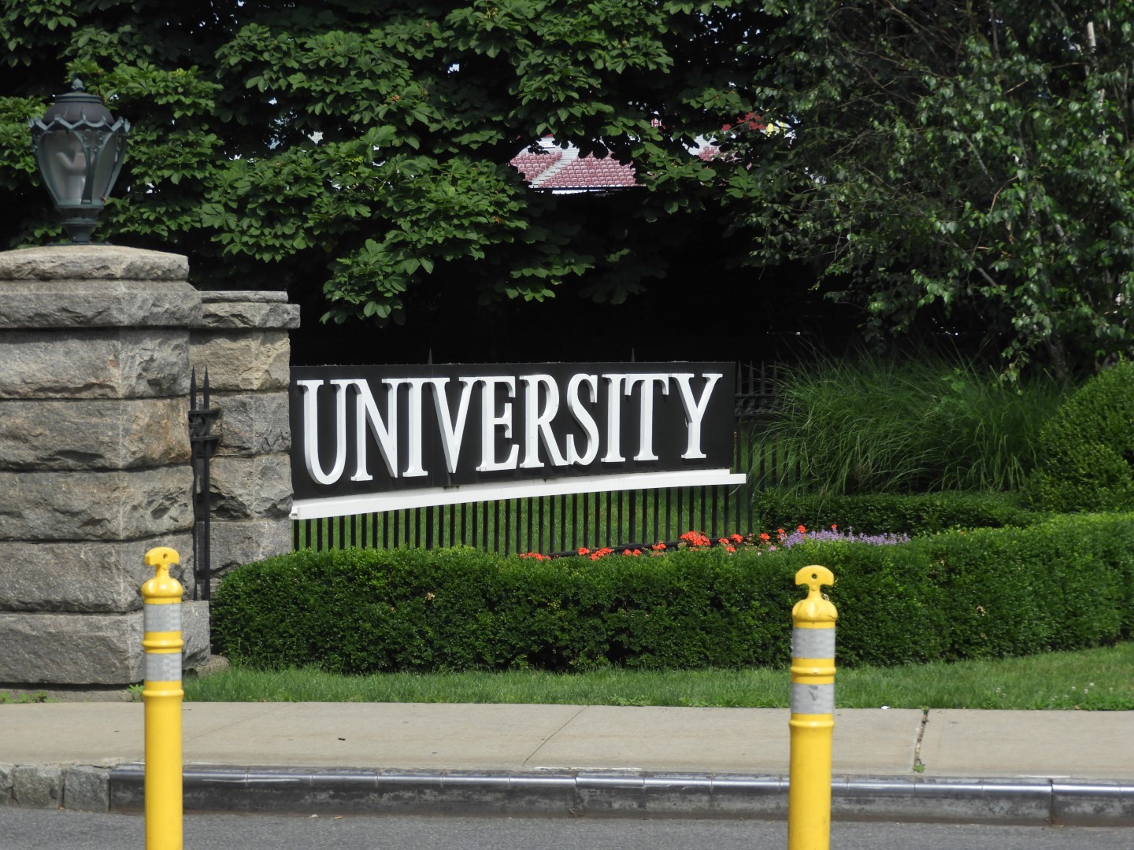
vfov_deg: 14.1
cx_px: 567
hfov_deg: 18.7
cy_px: 425
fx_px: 3440
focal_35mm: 105
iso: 100
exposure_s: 1/500
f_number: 4.8
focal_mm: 18.8
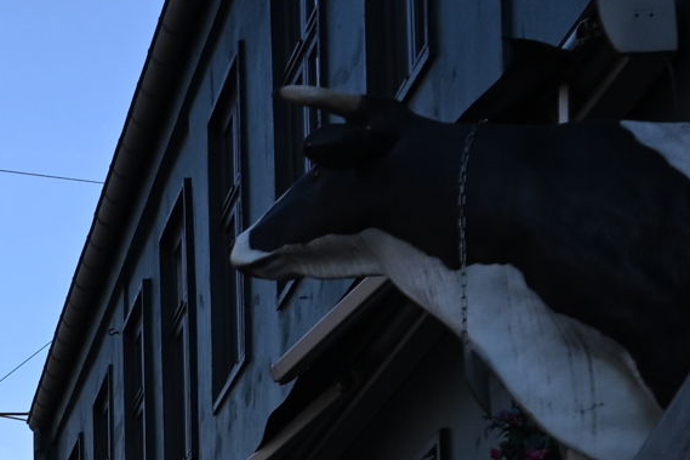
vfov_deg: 8.4
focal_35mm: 160
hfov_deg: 11.5
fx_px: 3066
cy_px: 676
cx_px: -711
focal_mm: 35
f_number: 4.5
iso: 800
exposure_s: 1/8000
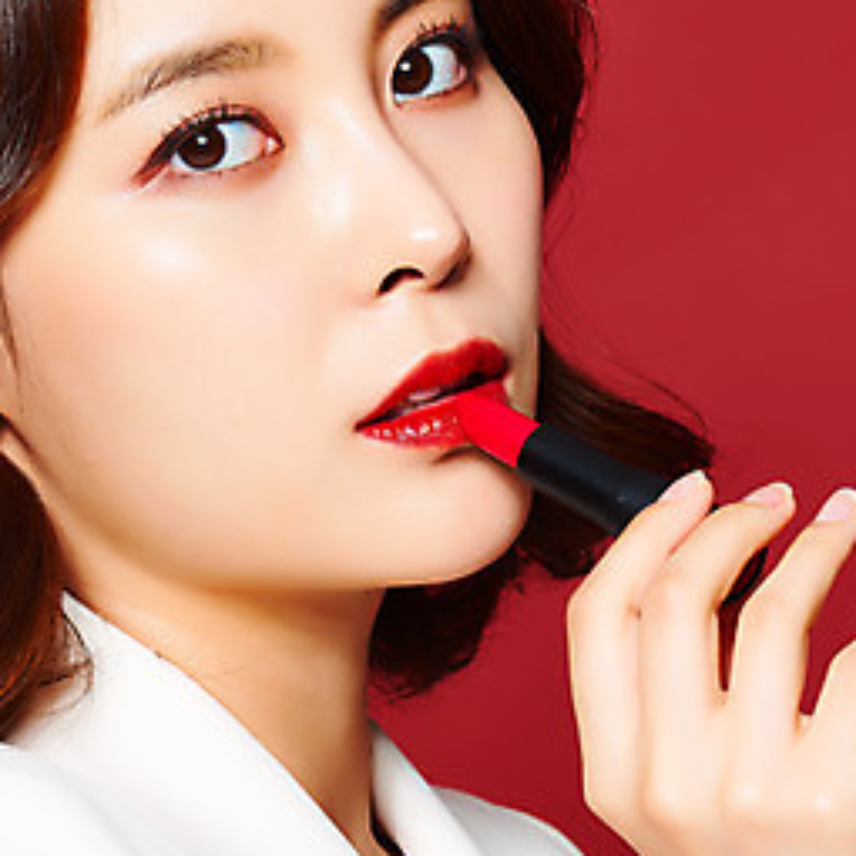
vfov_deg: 4.4
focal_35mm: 399
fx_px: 11163
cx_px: 52
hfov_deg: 4.4
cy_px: 359
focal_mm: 200
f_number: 16
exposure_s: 1/125
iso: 100
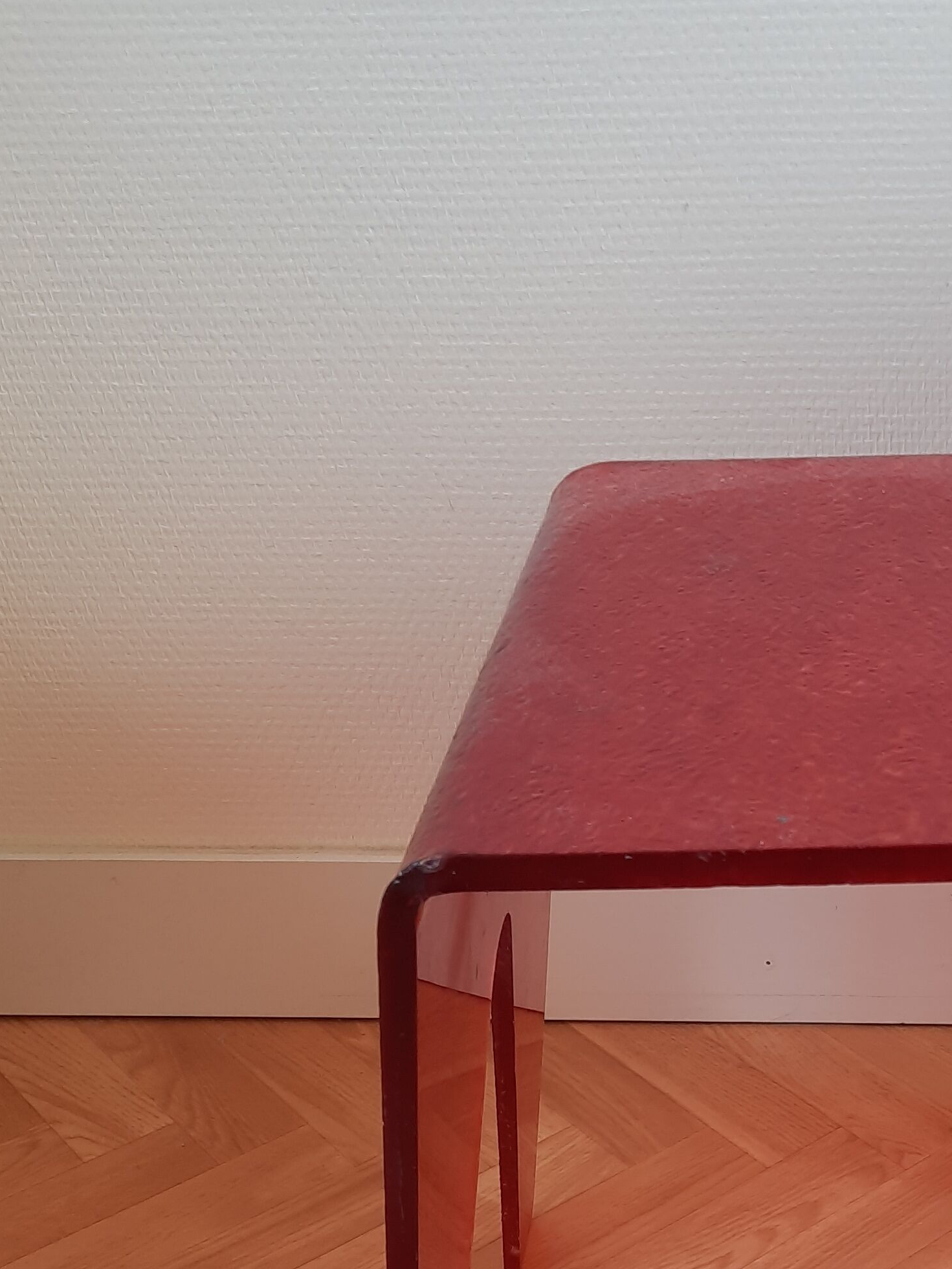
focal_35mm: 51
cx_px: 874
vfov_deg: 35.4
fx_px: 1870
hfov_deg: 27.4
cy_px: 1125
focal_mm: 4.6
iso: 80
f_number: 2
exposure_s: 1/50
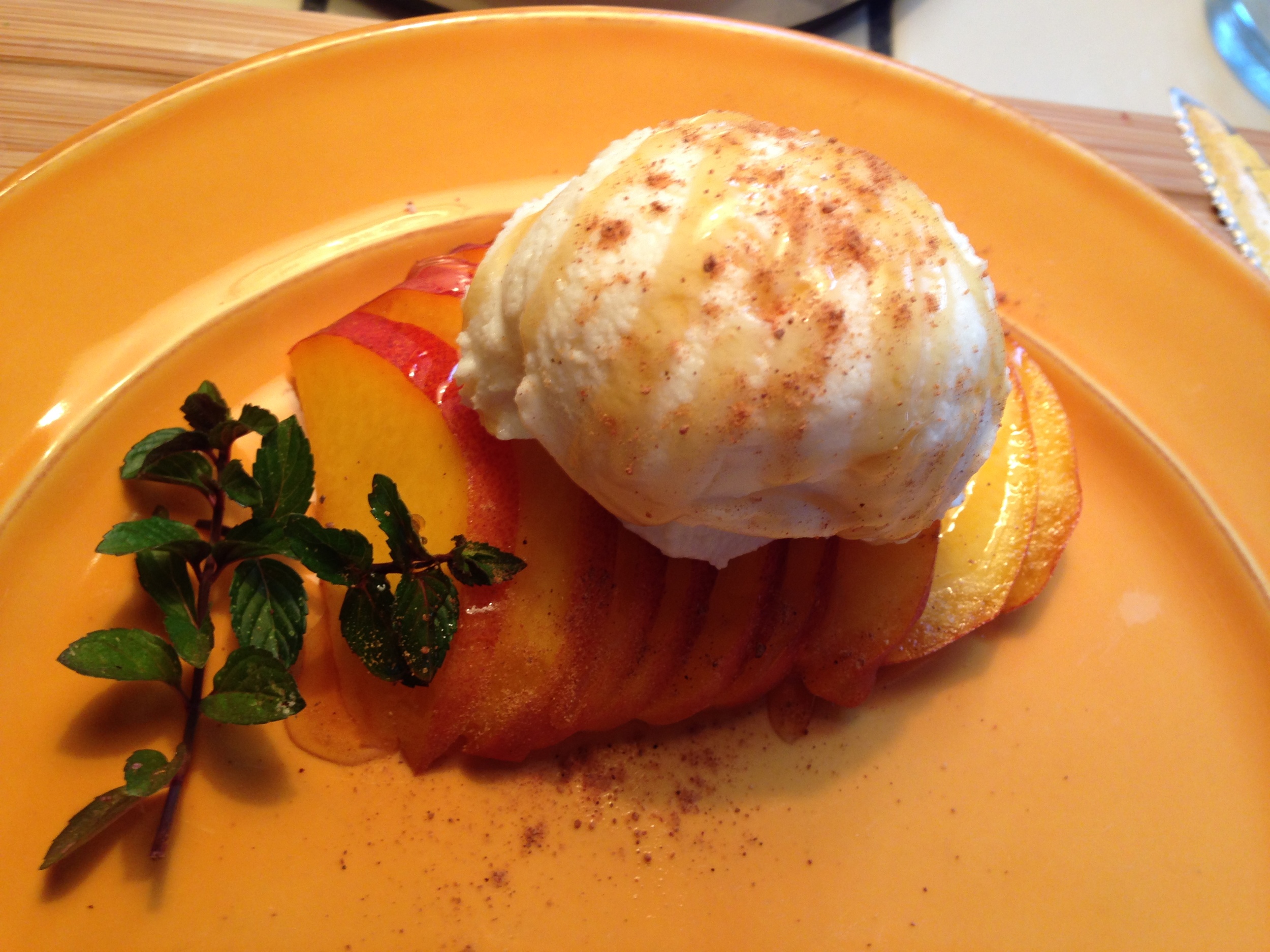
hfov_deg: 55.4
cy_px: 476
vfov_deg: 42.9
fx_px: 1211
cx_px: 635
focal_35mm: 33
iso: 64
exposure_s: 1/20
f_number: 2.4
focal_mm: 4.12
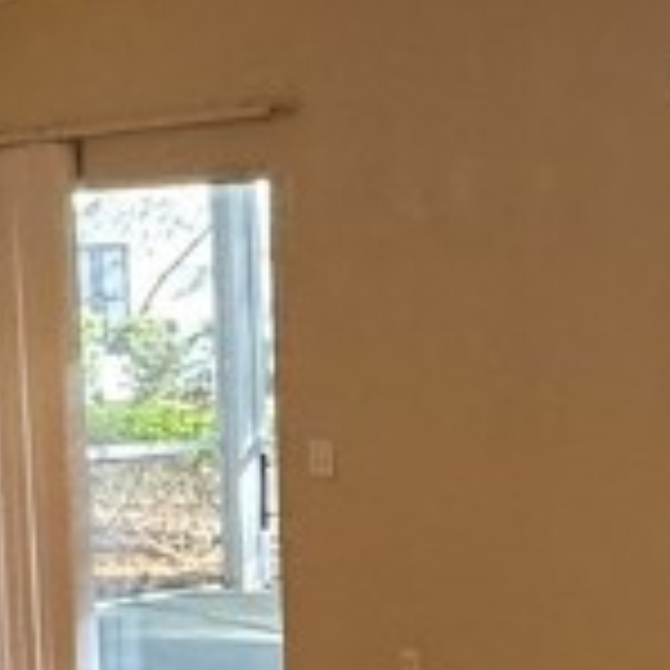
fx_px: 1861
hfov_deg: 20.2
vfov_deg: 20.3
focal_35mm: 85
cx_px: 522
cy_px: 477
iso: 320
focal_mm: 2.22
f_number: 2.2
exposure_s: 1/120
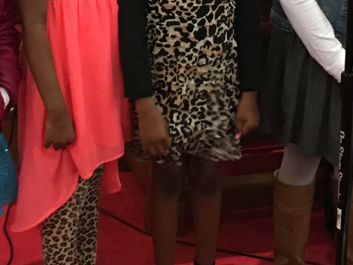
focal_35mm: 109
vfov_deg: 13.4
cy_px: -16
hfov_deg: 18.0
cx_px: 199
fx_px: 1112
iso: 50
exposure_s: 1/4
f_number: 2.2
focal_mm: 4.15
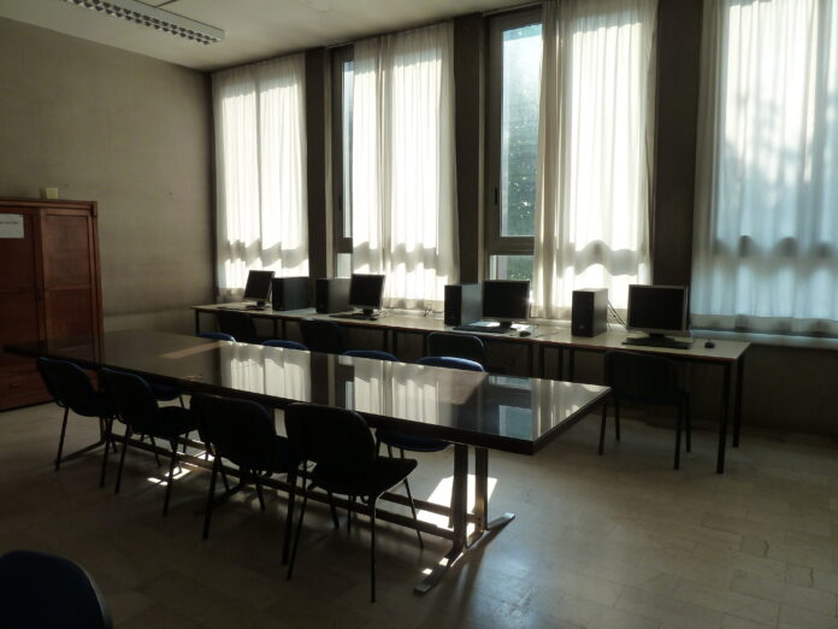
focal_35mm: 25
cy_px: 314
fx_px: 605
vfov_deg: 54.9
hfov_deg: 69.4
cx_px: 419
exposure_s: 1/125
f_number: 3.5
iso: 125
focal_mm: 4.1
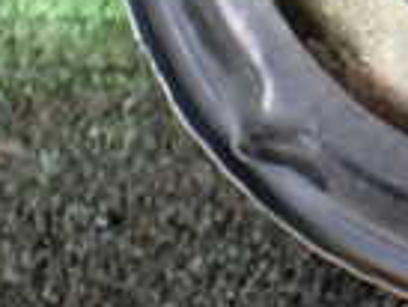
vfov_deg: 10.8
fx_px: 1545
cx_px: 572
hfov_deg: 14.3
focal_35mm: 131
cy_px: -182
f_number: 2.3
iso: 640
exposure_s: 1/125
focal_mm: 5.4
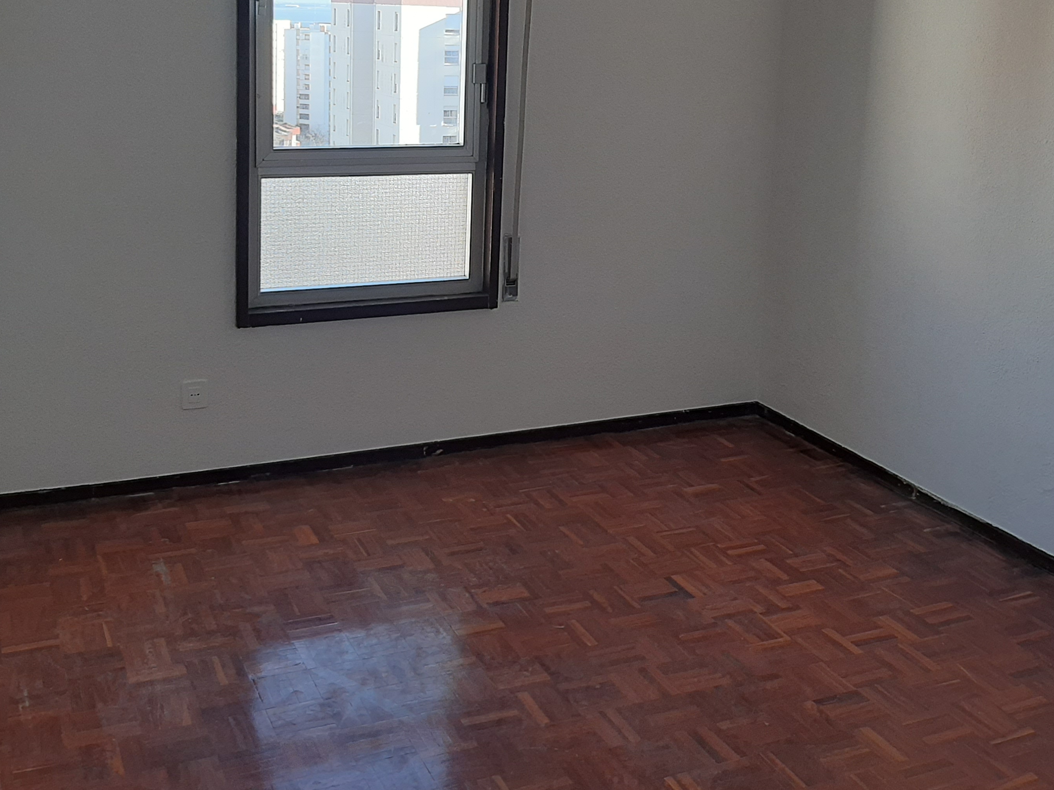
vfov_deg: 35.3
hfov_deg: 46.8
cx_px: 489
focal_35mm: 40
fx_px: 1218
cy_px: 210
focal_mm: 3.93
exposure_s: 1/161
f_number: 1.7
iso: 40
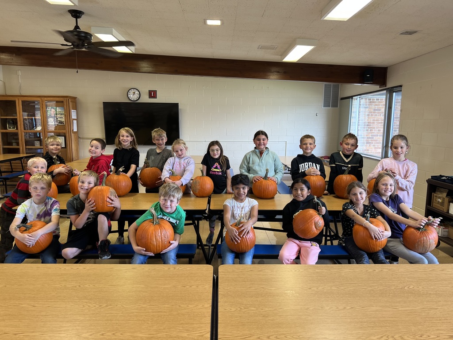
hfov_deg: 67.3
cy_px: 170
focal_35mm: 26
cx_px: 226
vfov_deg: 53.1
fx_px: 340
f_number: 1.5
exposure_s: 1/60
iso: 80
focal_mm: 5.7
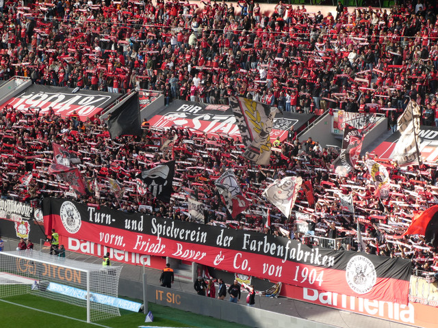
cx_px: 219
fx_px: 1708
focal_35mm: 135
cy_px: 164
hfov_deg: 14.6
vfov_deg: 11.0
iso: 80
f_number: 5.3
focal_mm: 24.2
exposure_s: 1/125
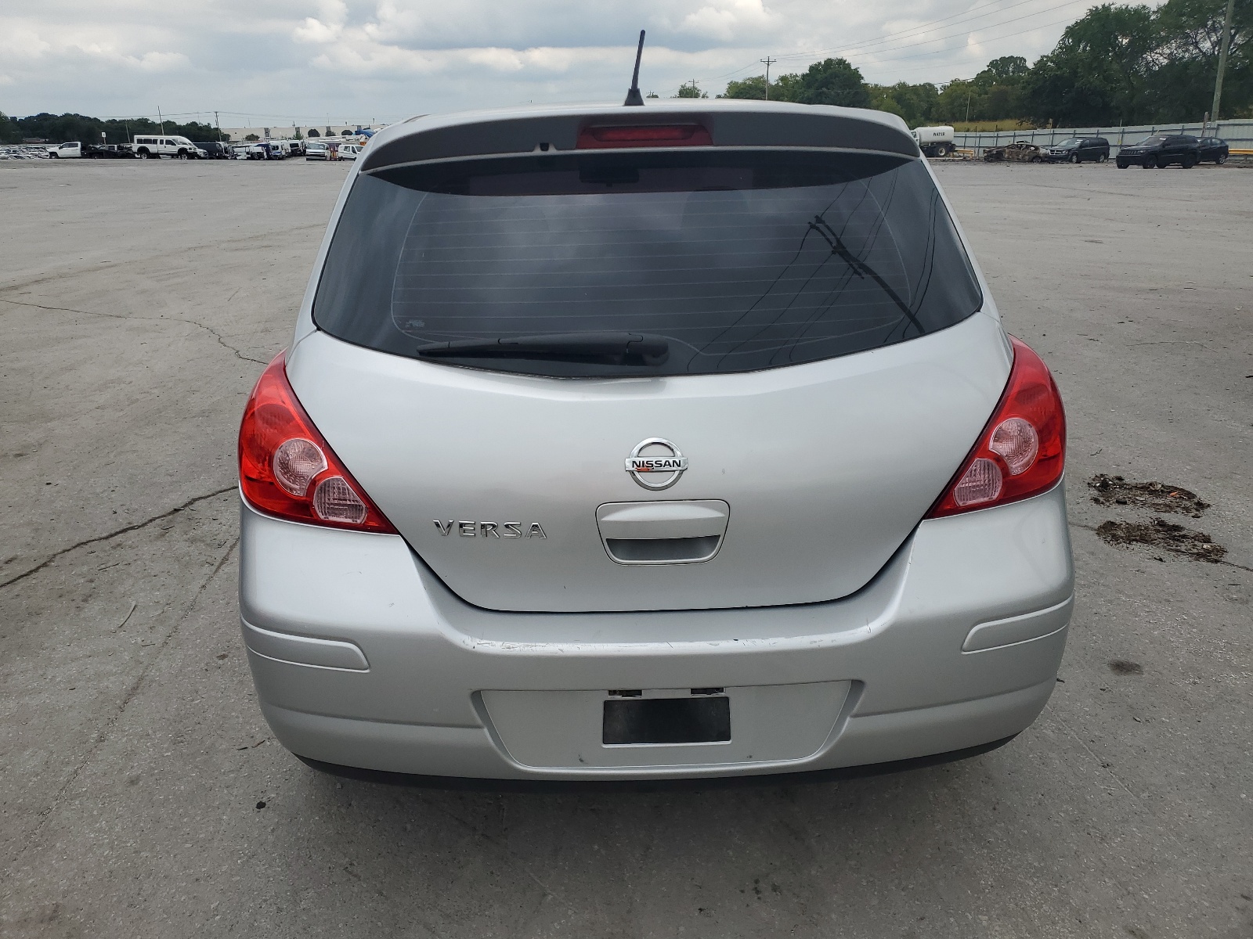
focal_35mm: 26
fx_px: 941
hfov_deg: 67.3
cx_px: 626
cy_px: 470
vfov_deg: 53.1
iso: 50
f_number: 1.5
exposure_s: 1/3333
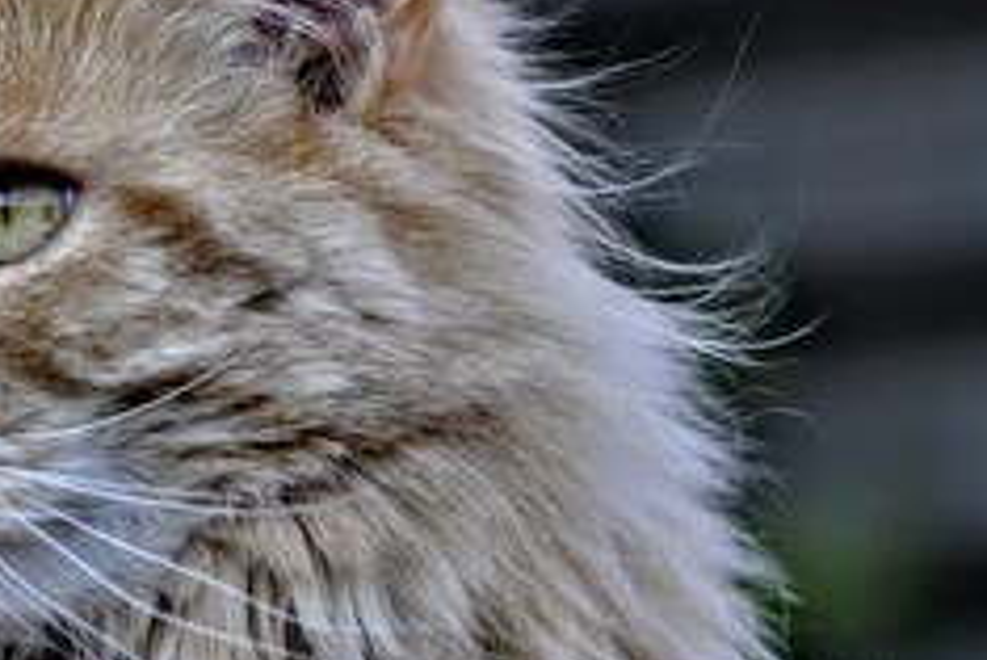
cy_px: 185
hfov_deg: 7.0
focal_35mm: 293
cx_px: 50
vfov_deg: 4.7
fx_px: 8038
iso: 560
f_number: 4
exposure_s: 1/1000
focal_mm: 100
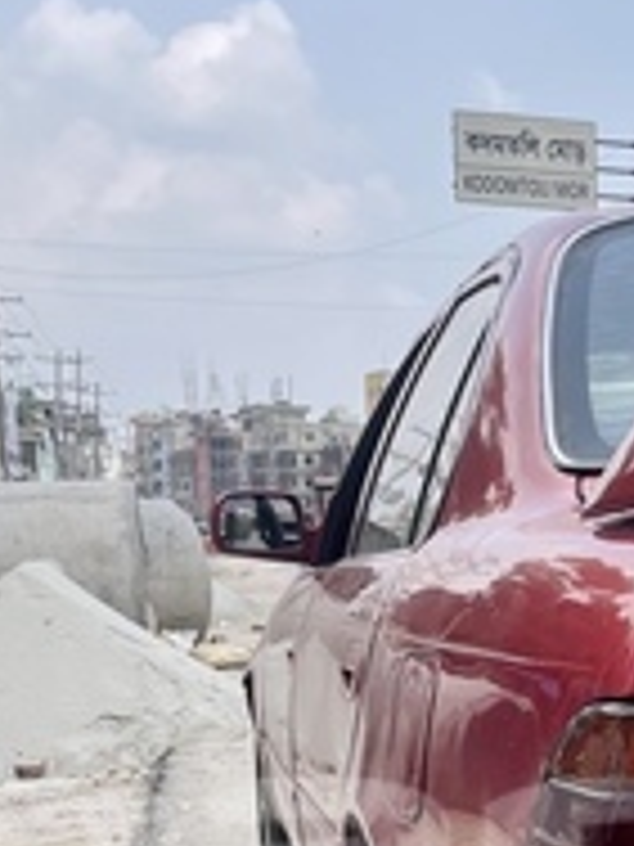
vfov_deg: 22.6
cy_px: 850
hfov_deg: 16.4
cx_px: 908
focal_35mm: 83
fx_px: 2027
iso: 32
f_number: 1.6
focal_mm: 4.2
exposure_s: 1/1795
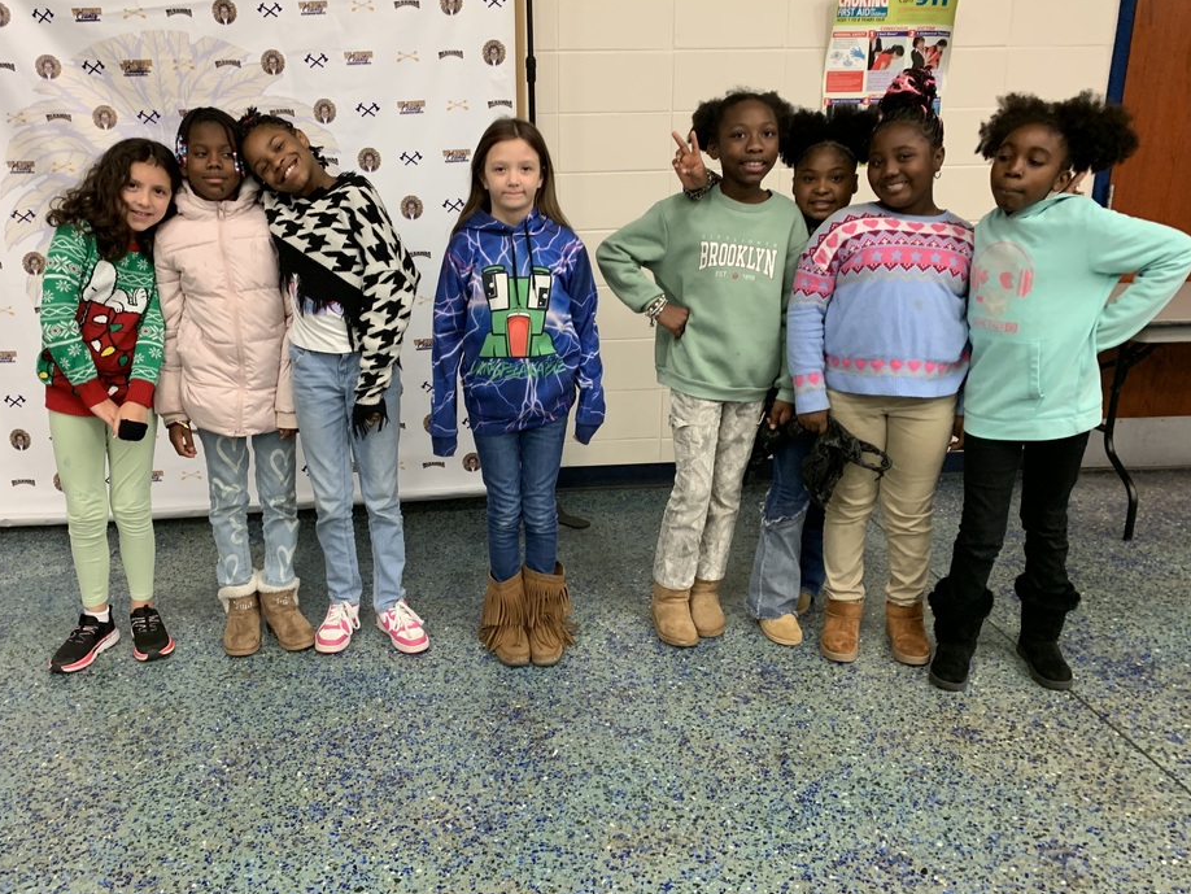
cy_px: 428
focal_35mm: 29
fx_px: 998
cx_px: 528
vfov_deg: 48.2
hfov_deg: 61.5
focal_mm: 4.25
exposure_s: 1/60
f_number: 1.8
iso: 160
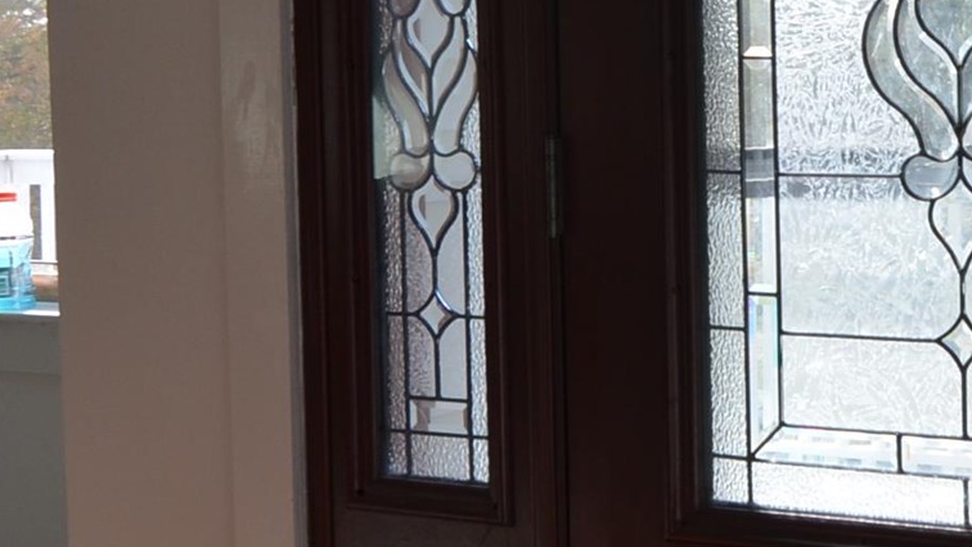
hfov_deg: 28.3
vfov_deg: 17.0
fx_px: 1807
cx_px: 973
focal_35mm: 70
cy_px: 86
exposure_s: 1/125
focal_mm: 11
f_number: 5.6
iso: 220
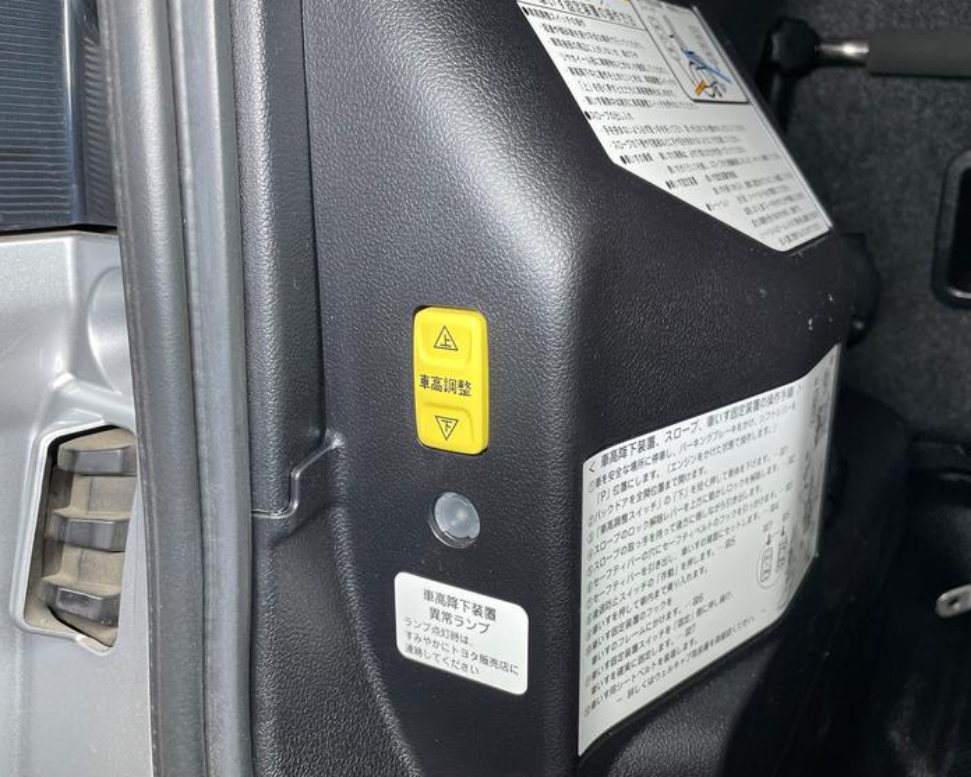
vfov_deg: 51.5
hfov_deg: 62.2
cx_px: 467
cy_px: 392
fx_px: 805
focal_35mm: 28
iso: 50
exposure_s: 1/120
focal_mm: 4.2
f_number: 1.6
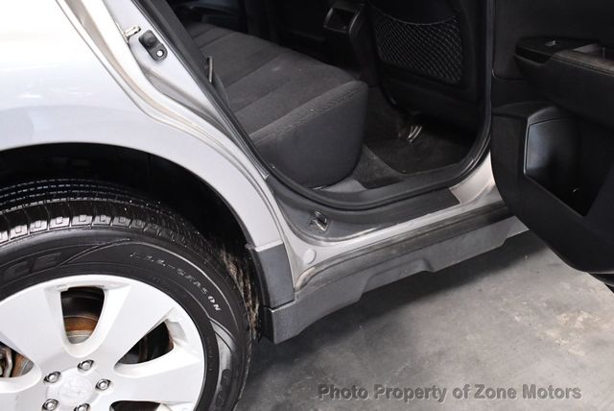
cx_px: 307
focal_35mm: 36
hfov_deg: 53.1
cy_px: 206
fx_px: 615
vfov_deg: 36.9
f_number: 3.5
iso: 3200
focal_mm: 18
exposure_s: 1/80
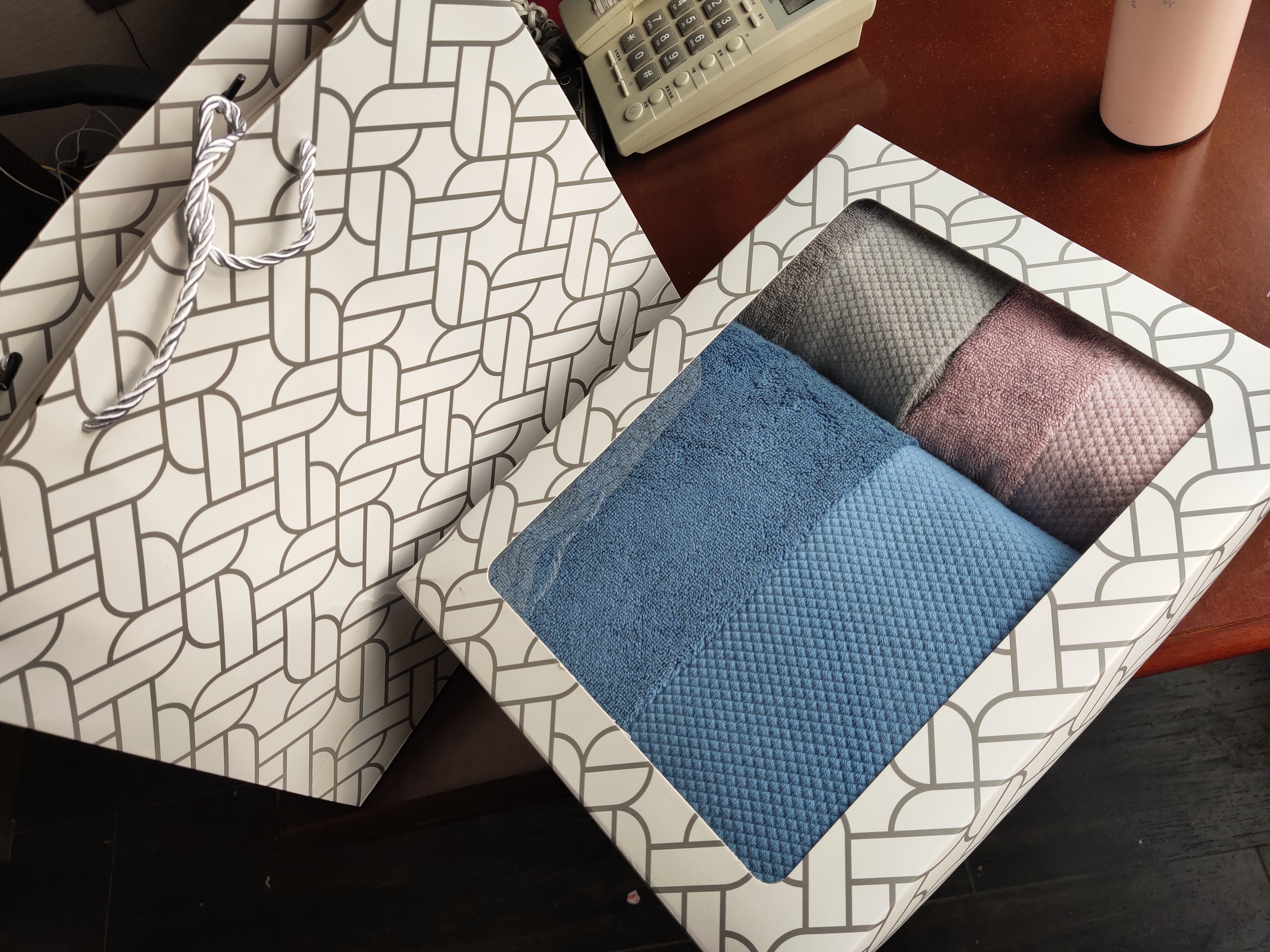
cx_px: 635
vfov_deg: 39.7
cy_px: 476
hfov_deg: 51.4
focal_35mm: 36
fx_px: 1321
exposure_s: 1/100
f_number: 1.79
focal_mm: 4.74
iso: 77
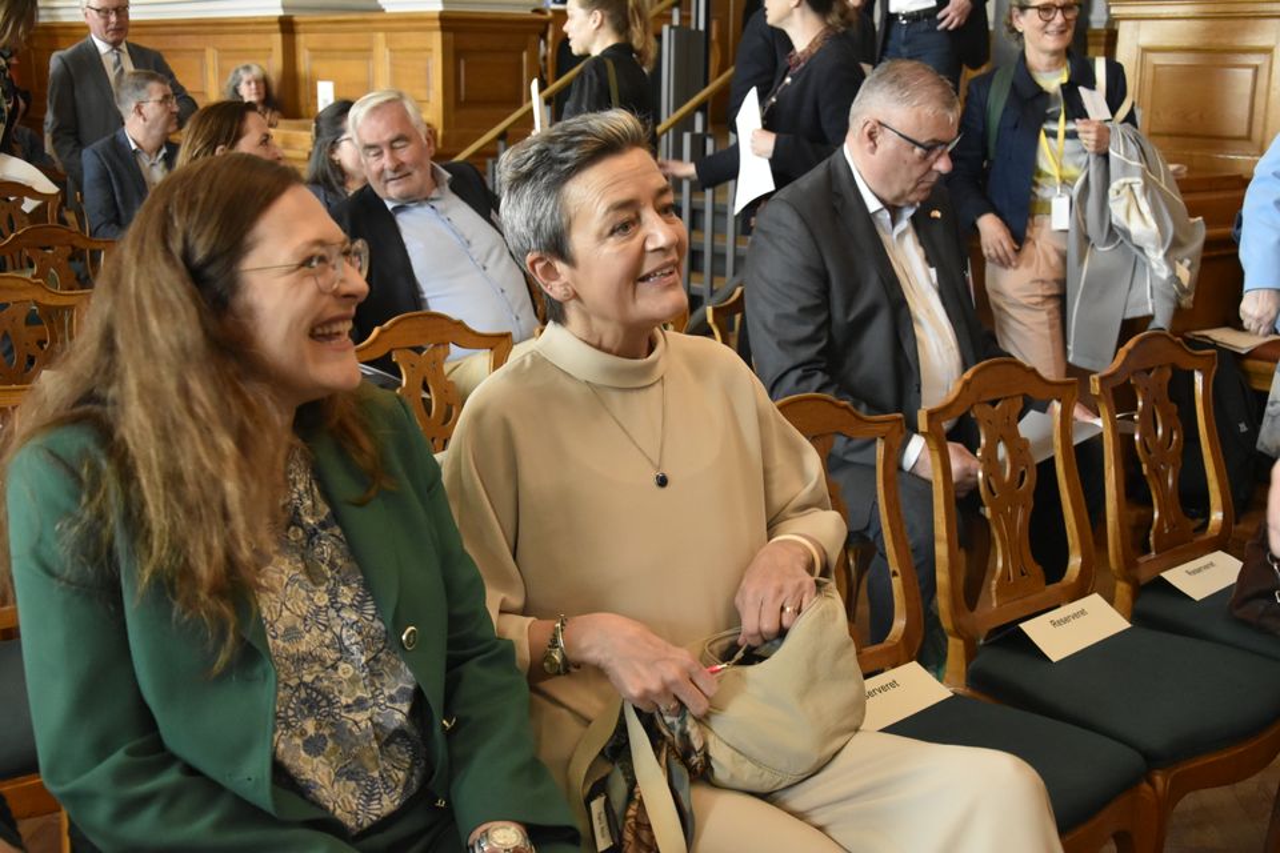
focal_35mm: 42
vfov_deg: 31.9
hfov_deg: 46.4
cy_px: 426
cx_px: 640
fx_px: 1493
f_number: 4
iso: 3200
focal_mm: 28
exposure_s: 1/125
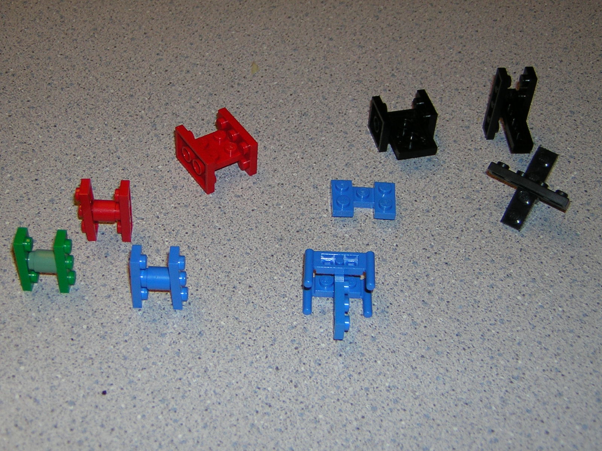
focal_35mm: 62
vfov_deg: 23.7
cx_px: 301
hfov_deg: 31.2
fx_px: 1078
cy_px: 226
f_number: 3.4
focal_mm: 8.1
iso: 50
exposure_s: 1/60.1
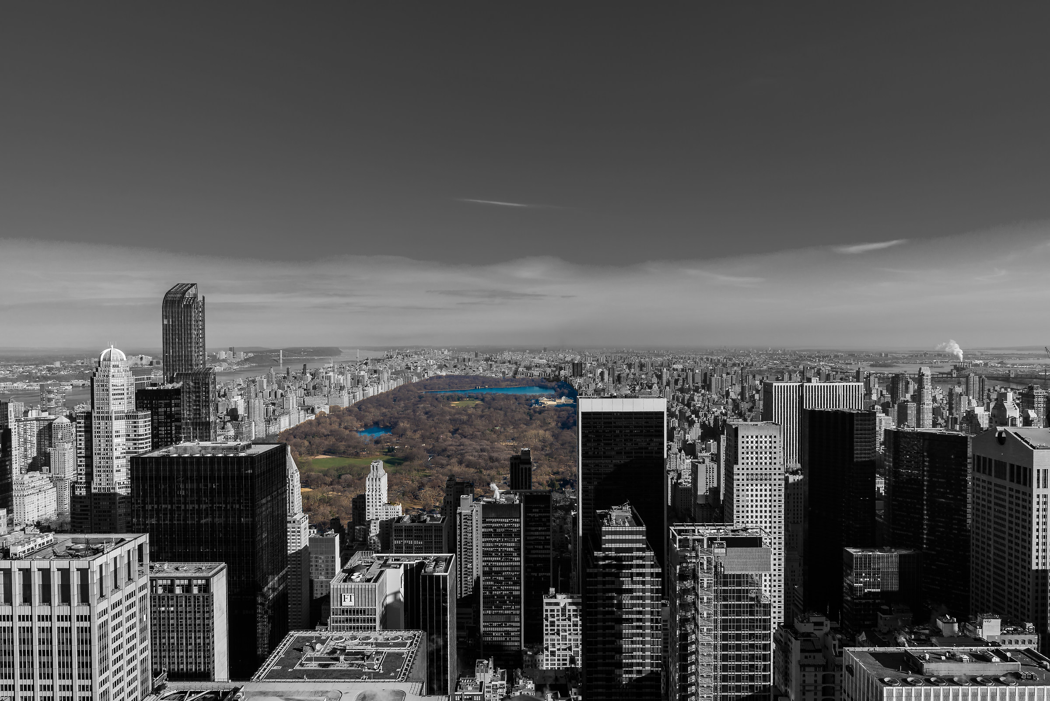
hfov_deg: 73.7
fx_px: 700
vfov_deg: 53.2
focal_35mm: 24
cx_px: 525
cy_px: 350
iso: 160
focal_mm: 24
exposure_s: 1/320
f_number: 8
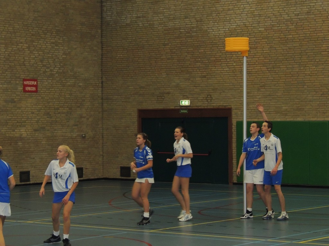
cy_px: 123
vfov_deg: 14.1
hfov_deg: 18.7
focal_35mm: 105
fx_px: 998
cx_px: 164
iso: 800
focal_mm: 18.7
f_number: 4.2
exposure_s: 1/60
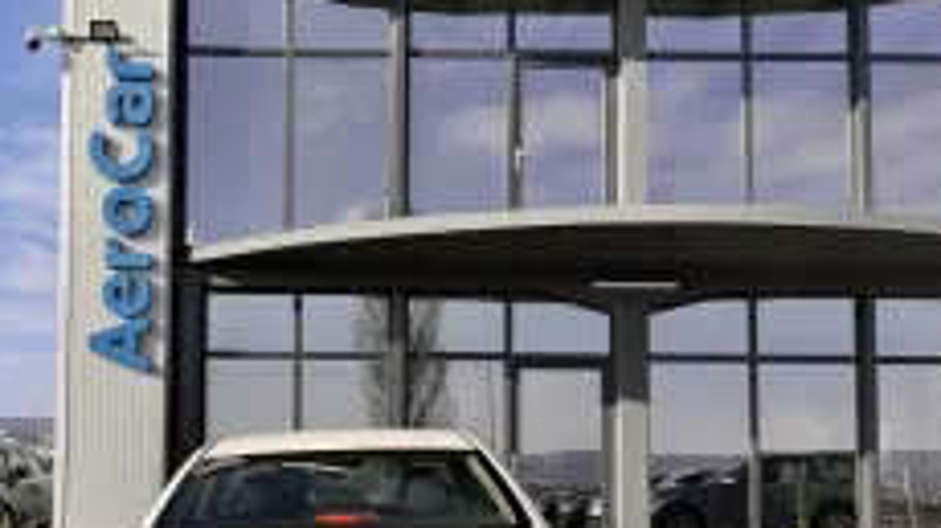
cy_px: 413
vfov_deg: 28.4
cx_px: 331
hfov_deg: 48.8
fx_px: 1022
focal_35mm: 41
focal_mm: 6.76
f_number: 1.78
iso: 80
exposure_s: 1/5814
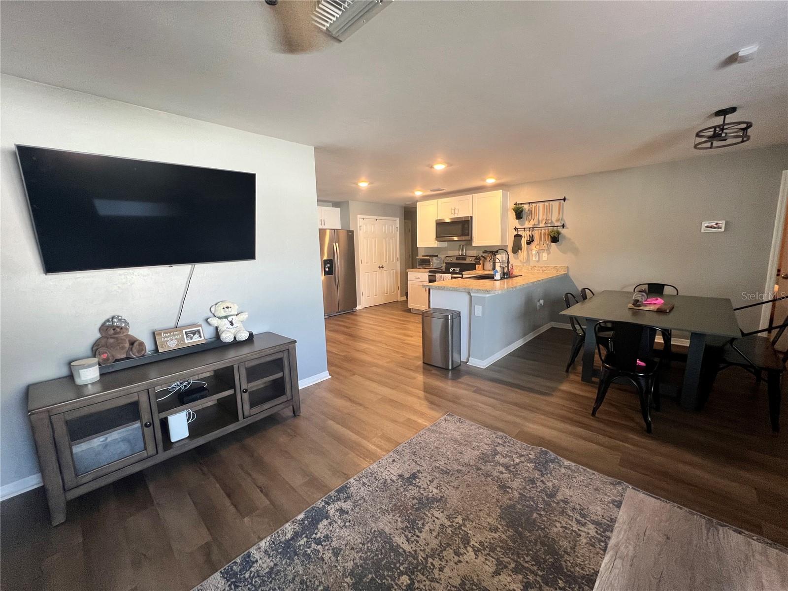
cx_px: 394
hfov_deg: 106.2
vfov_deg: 89.9
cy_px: 296
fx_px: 296
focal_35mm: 13
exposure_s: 1/60
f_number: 1.8
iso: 200
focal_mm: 1.57
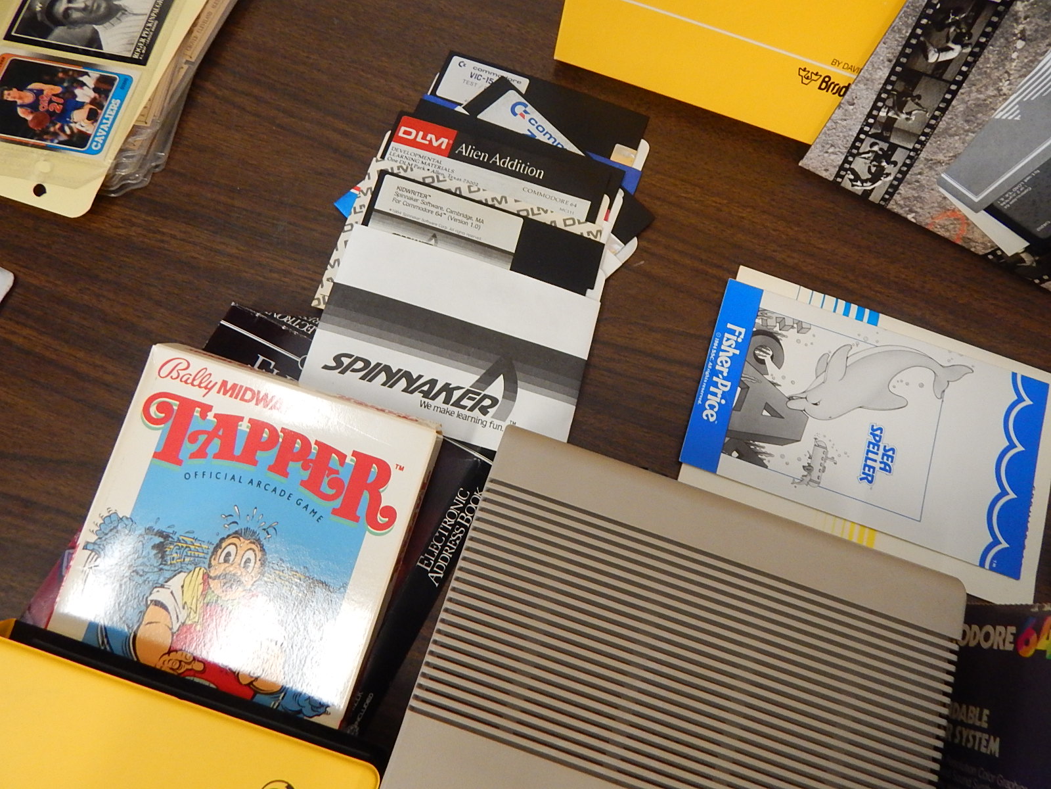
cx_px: 526
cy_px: 394
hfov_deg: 76.4
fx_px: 668
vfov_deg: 61.1
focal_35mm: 22
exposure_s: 1/50
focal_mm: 4
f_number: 3
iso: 400
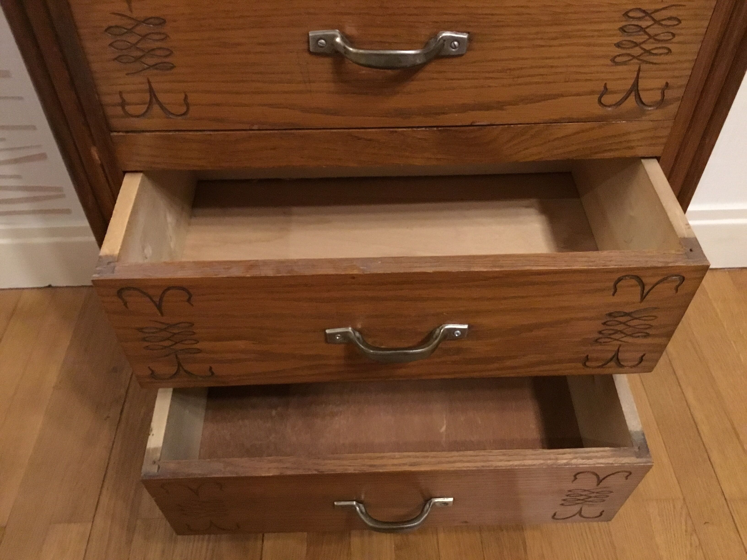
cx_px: 374
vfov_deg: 45.4
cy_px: 280
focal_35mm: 31
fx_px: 669
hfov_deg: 58.4
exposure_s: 1/17
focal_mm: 3.3
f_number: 2.4
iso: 500
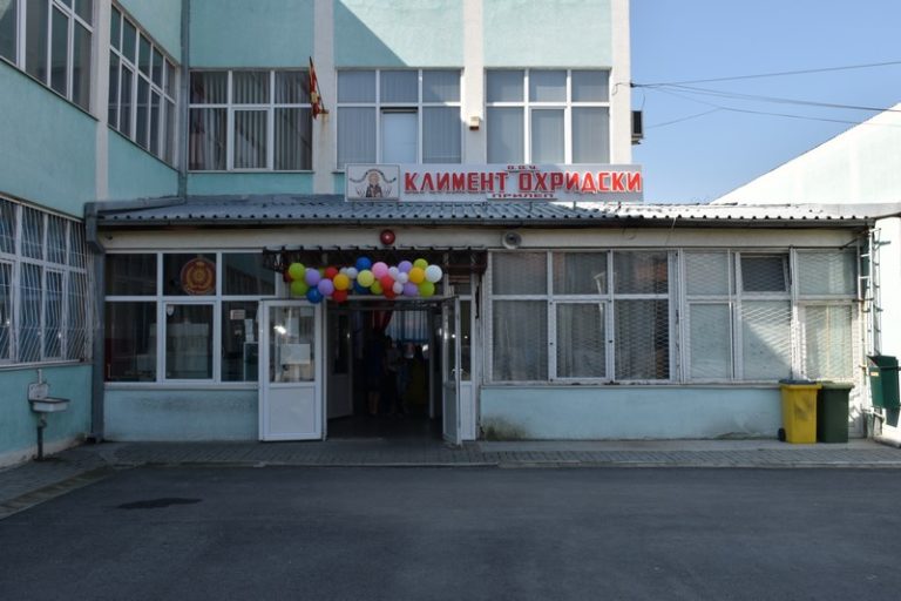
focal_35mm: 34
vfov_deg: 38.4
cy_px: 300
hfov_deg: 55.1
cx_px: 450
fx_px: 863
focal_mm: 23
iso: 100
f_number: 10
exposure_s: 1/200
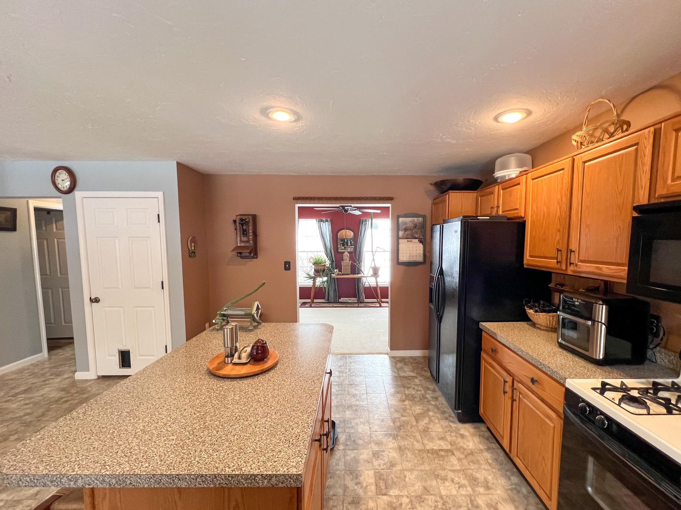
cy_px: 266
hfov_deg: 102.0
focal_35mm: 14
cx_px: 356
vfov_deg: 85.6
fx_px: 275
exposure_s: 1/120
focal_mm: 1.57
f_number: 1.8
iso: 250
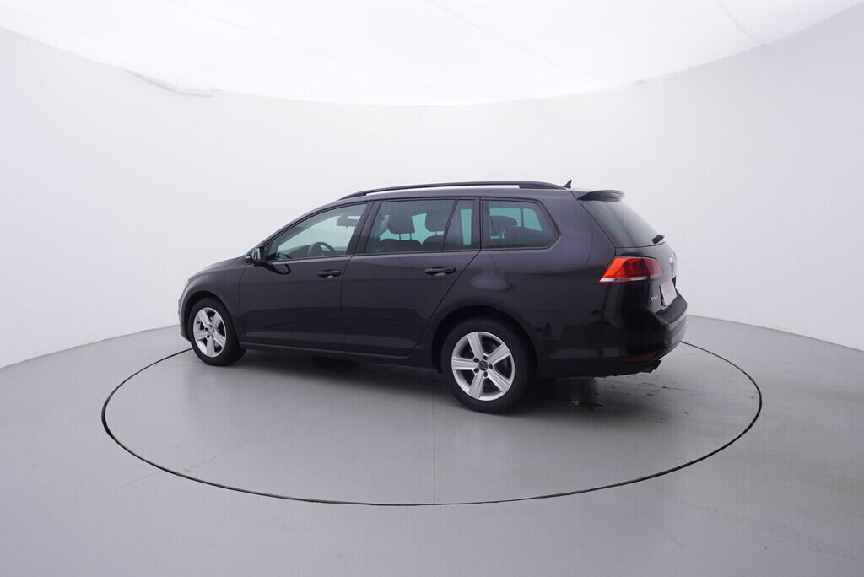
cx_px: 432
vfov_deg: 56.2
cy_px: 288
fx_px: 540
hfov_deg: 77.3
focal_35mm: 22
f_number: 5
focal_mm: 15
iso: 200
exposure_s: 1/80
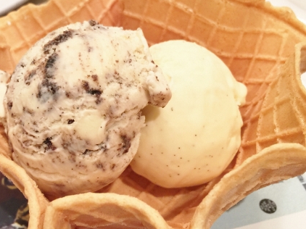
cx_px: 106
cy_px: 107
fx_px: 389
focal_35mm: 44
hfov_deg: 42.5
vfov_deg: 32.8
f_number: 2.2
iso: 64
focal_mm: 4.15
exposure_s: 1/15
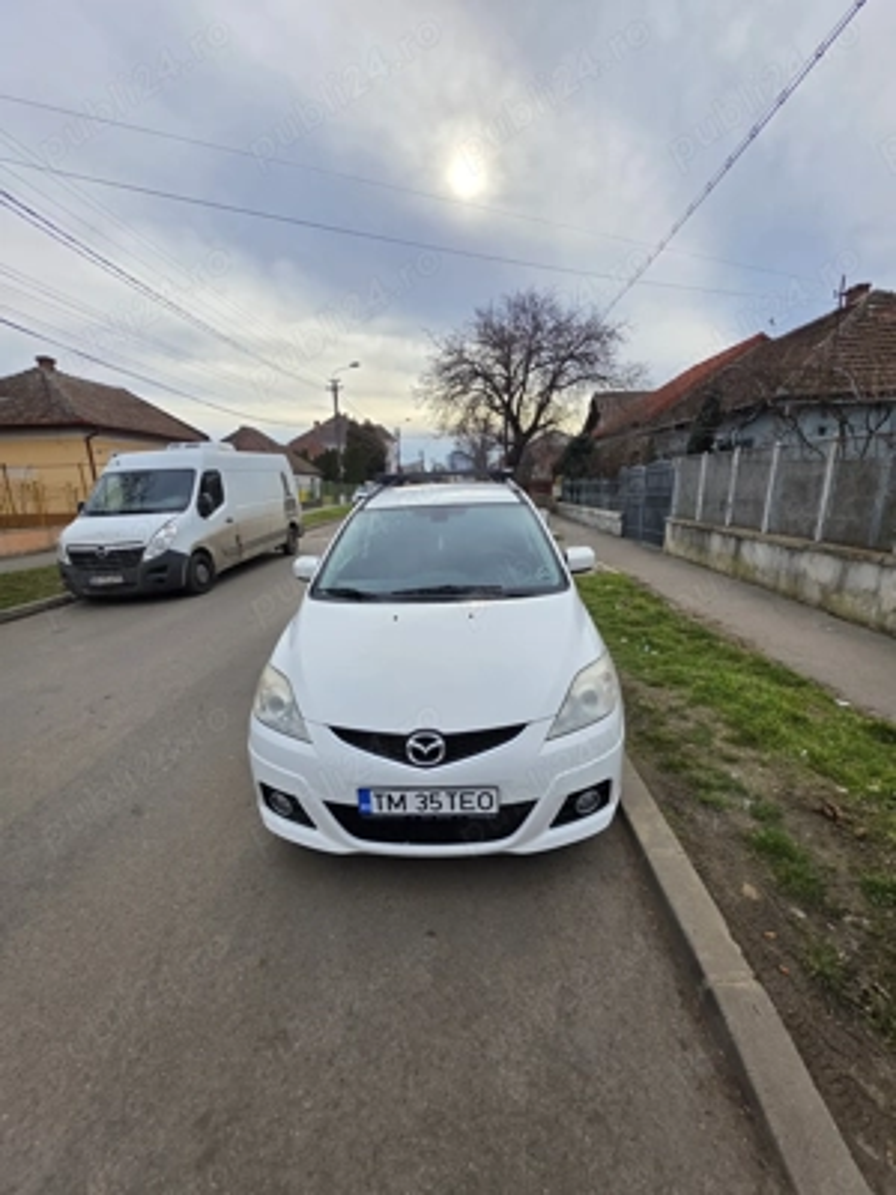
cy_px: 598
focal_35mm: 13
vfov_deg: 106.2
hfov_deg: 89.9
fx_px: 449
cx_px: 448
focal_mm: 2.2
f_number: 1.9
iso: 40
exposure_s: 1/2443
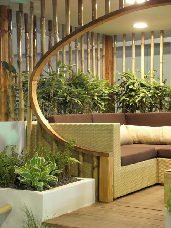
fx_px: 461
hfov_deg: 21.0
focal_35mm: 70
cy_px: 114
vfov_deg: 27.8
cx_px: 86
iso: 320
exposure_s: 1/10
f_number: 3.8
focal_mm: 12.55
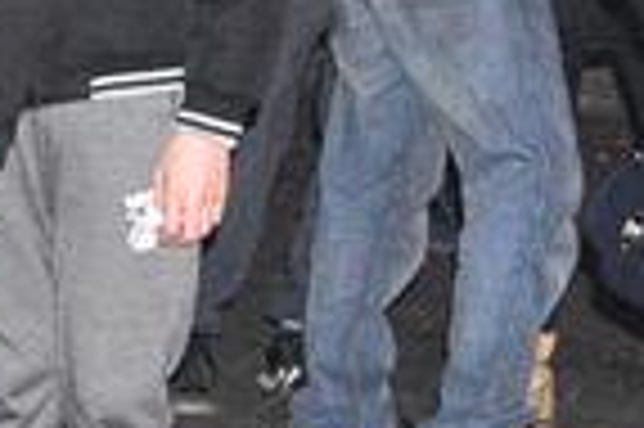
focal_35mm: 223
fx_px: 3984
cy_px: 38
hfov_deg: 8.0
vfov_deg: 6.1
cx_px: -1252
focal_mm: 25
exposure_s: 1/60
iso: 3200
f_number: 5.6
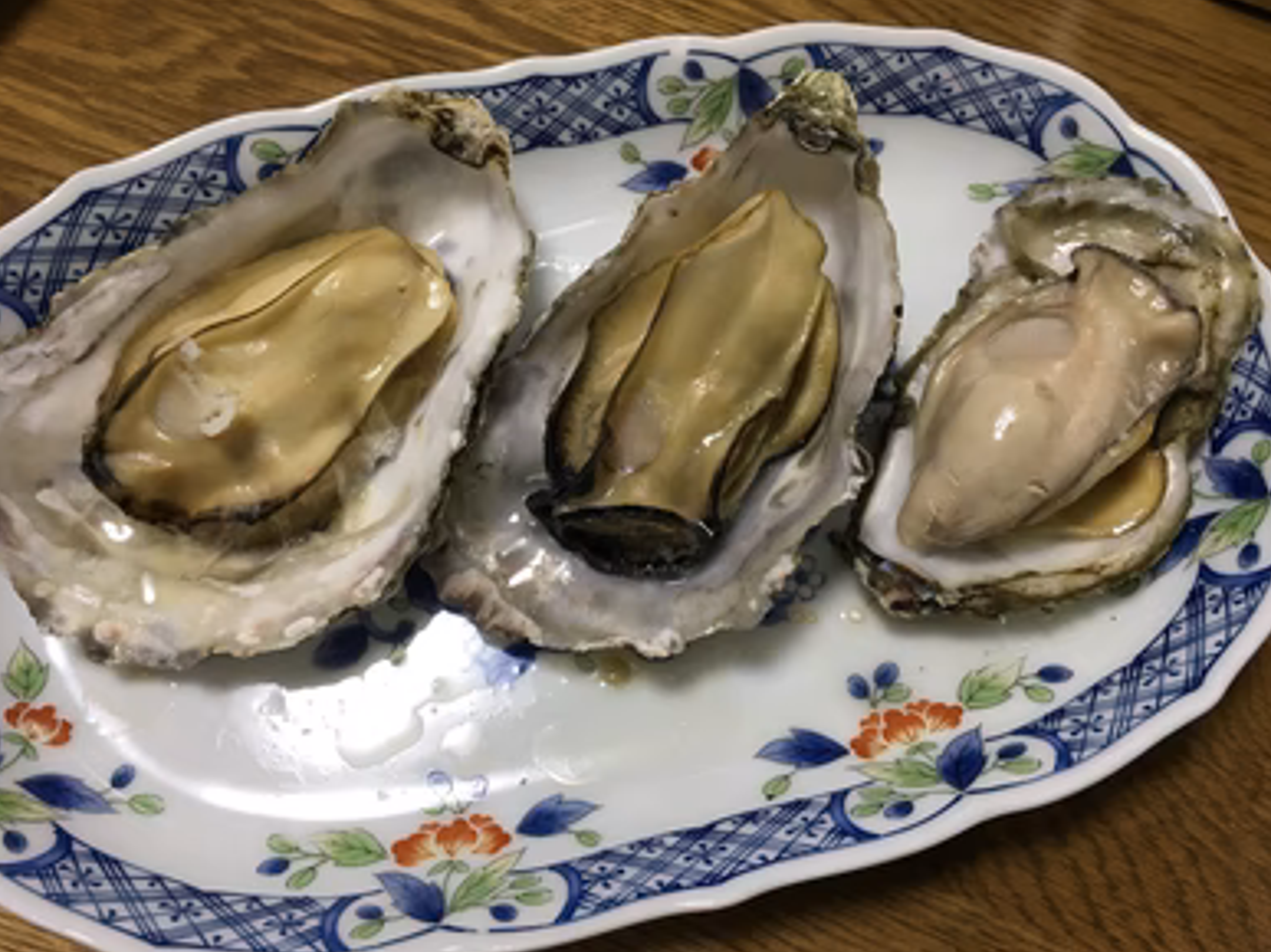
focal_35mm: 30
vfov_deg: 46.8
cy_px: 486
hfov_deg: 60.0
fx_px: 1101
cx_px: 647
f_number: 2.2
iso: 40
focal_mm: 4.15
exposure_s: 1/30
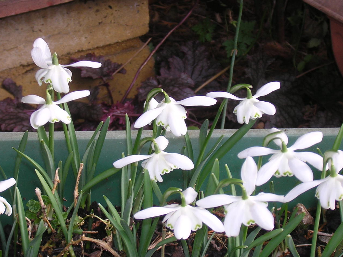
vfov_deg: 13.6
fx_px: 1080
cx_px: 171
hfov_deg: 18.0
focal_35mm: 109
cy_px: 128
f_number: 4.7
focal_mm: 14.1
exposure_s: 1/73
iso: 100
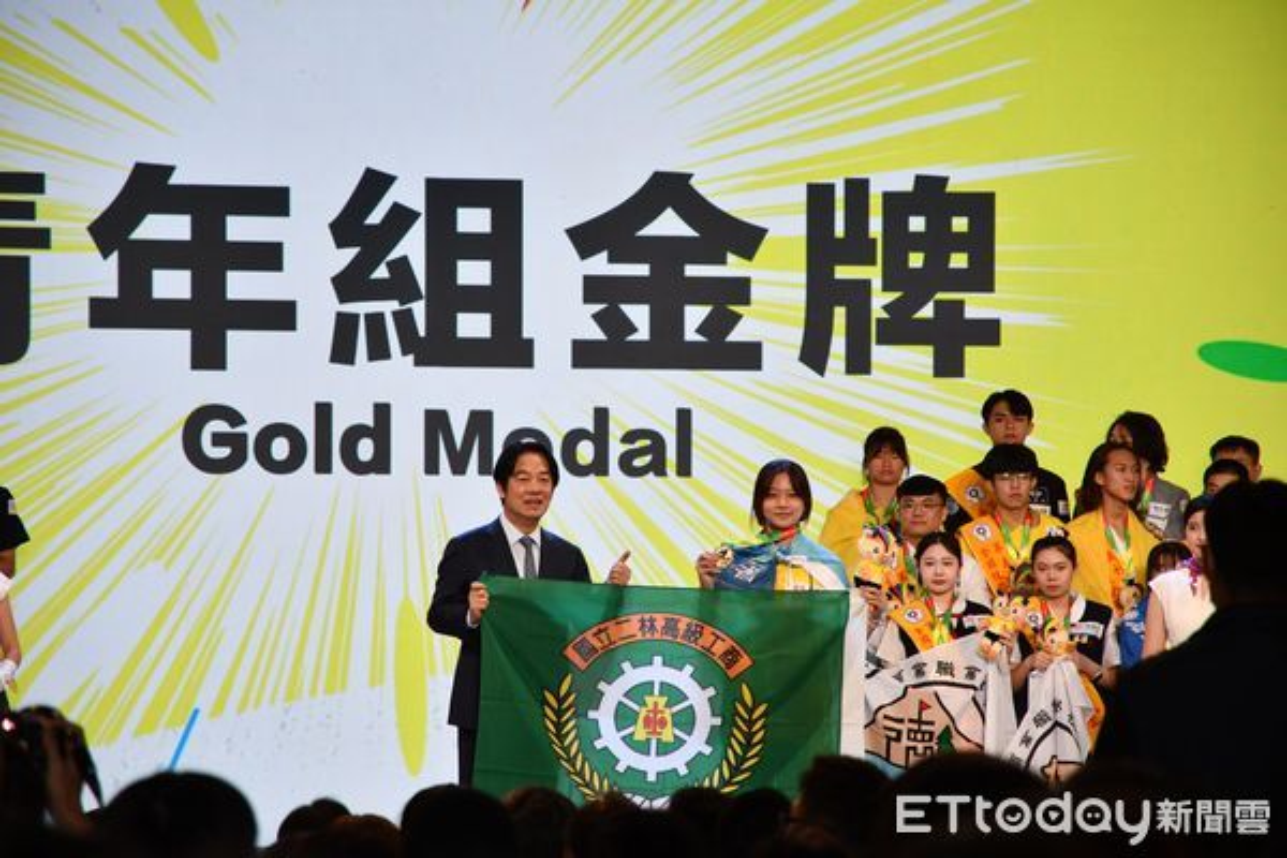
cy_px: 429
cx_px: 644
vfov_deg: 6.5
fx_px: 7507
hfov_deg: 9.8
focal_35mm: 210
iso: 640
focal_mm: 140
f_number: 5.6
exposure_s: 1/60
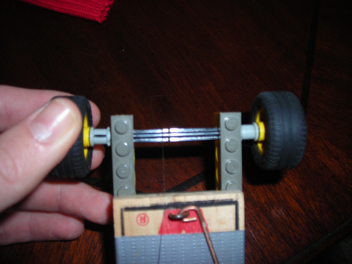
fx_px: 386
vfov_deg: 37.7
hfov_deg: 49.0
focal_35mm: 38
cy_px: 132
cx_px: 176
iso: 50
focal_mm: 6.3
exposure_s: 1/60.1
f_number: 3.2
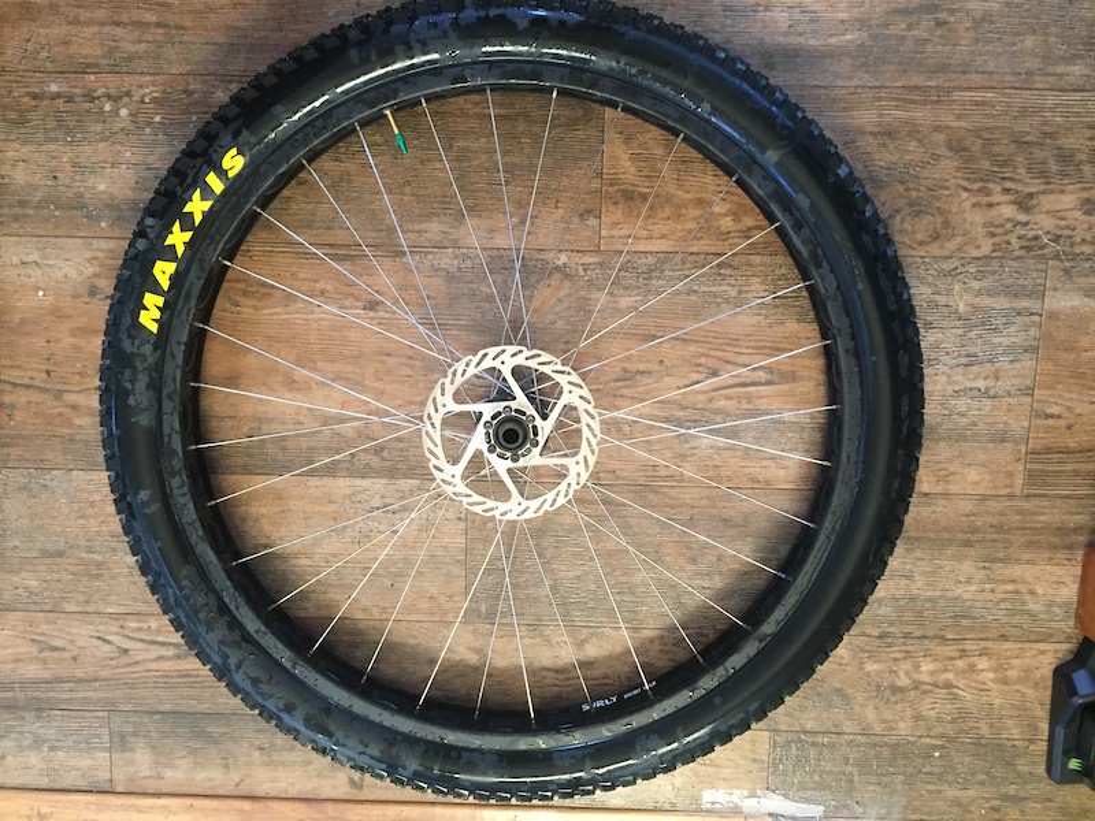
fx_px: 917
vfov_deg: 48.2
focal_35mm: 29
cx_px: 548
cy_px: 410
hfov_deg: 61.7
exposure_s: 1/30
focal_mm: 4.15
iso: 250
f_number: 2.2
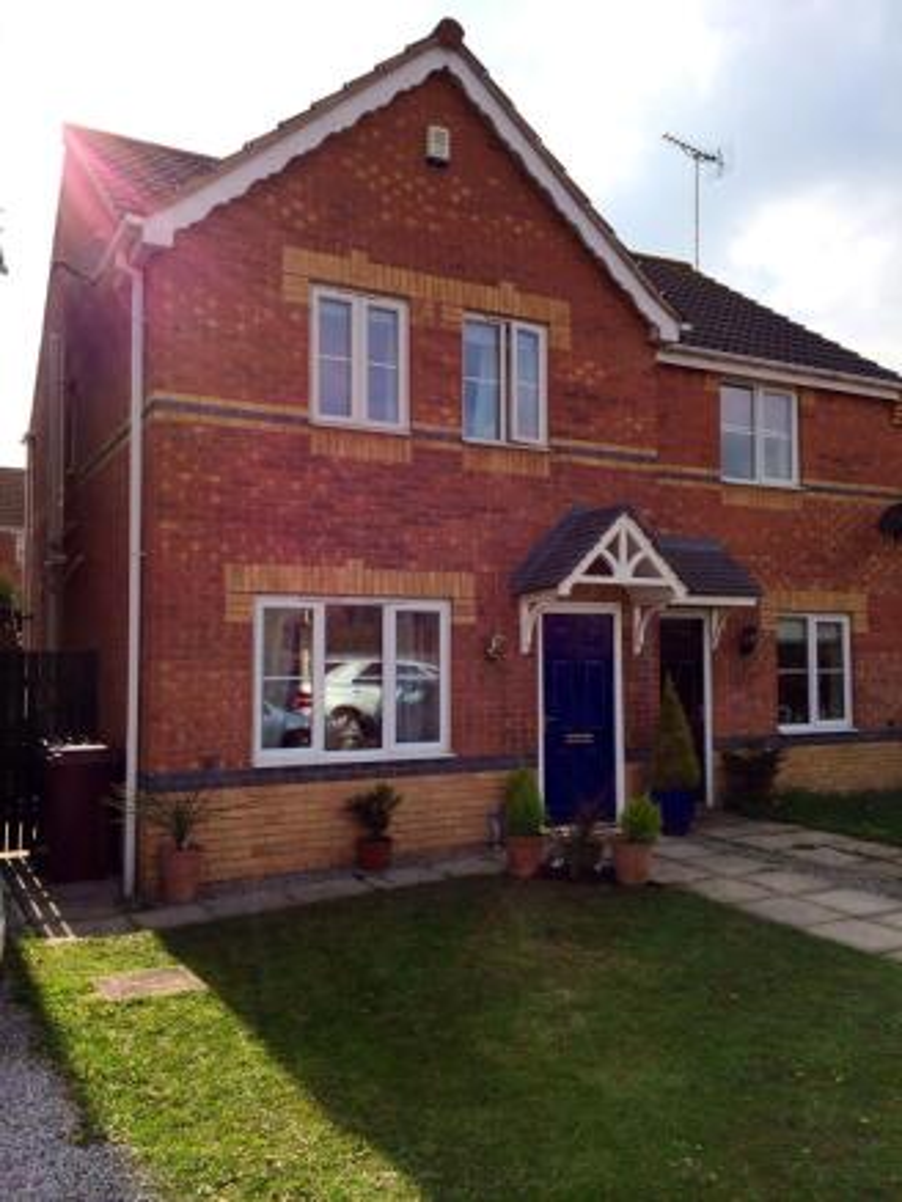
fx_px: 1042
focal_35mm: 30
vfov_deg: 60.0
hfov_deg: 46.8
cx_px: 451
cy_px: 601
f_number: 2.2
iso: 32
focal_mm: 4.12
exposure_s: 1/1953
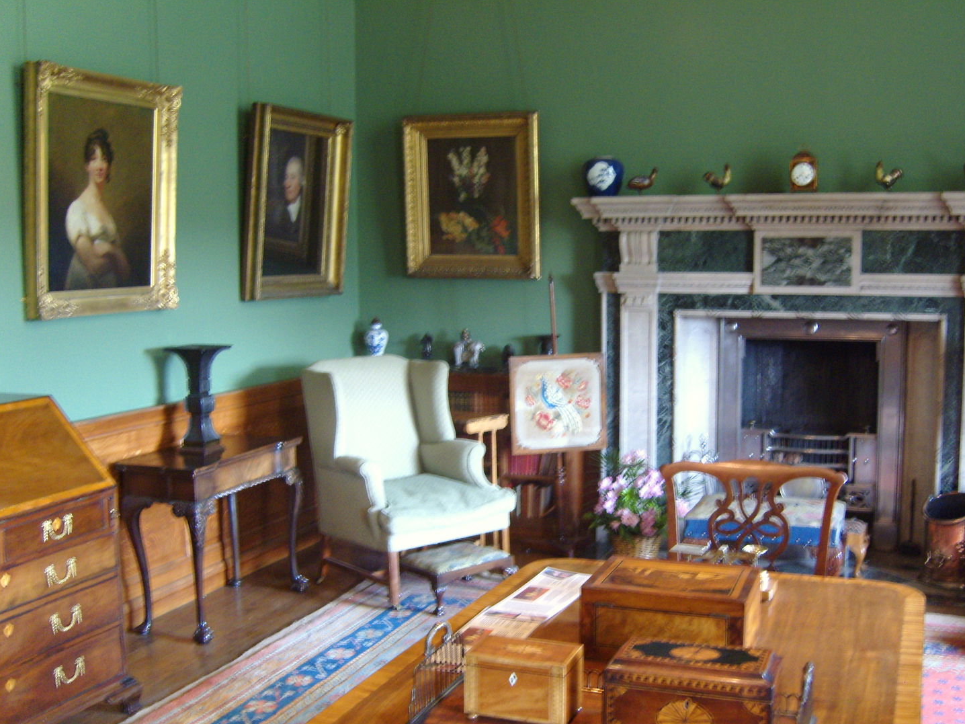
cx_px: 510
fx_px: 1087
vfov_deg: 36.8
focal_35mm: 39
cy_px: 395
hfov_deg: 47.8
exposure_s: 1/10
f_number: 2.8
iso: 200
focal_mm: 7.4
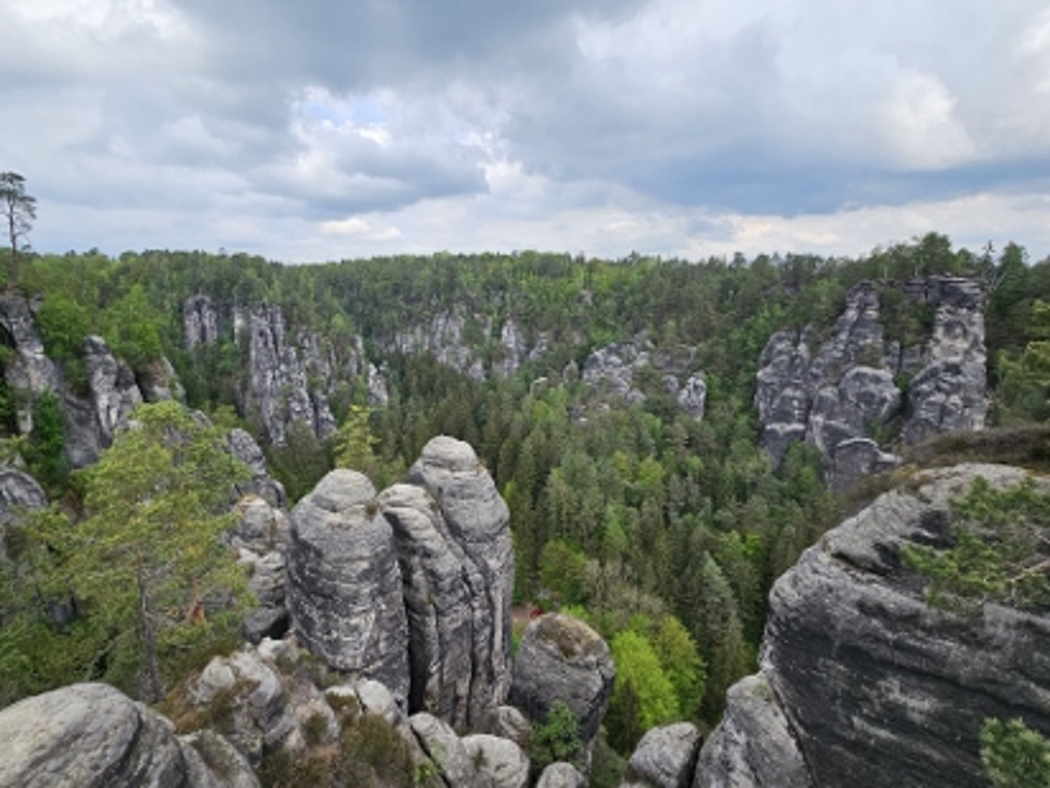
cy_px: 411
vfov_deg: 81.7
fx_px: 455
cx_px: 450
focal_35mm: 15
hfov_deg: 97.5
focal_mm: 2.2
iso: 50
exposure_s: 1/1265
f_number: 2.2
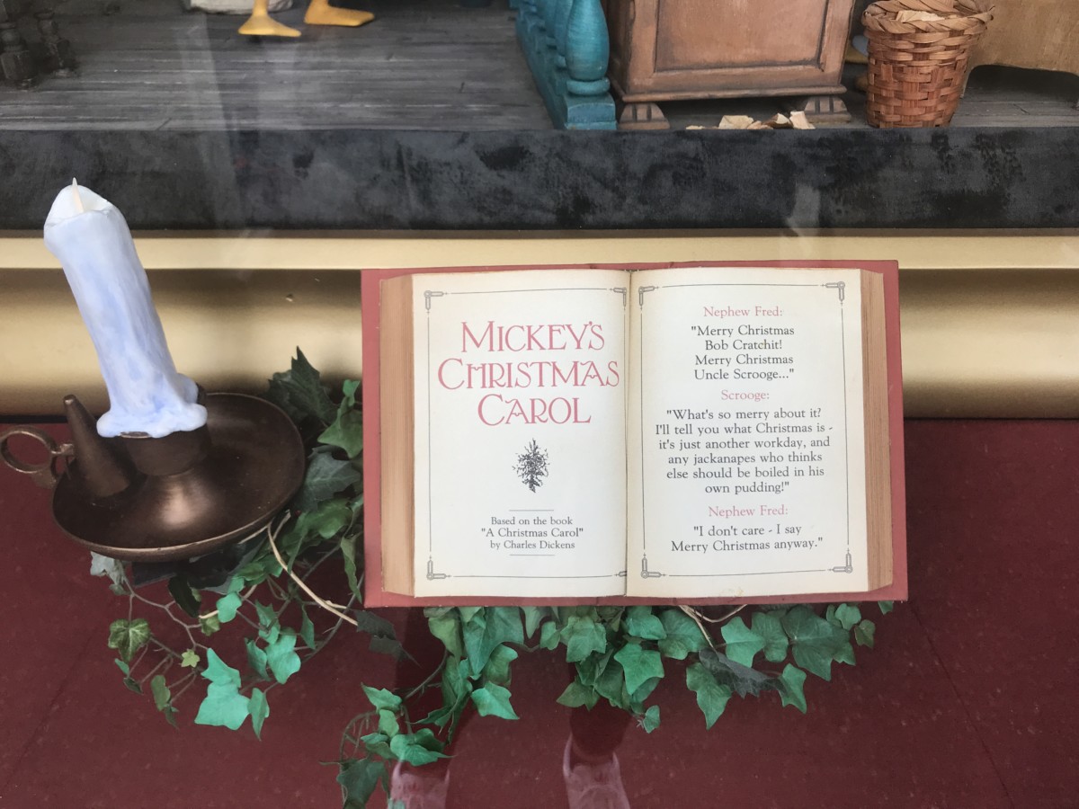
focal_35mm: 28
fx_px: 873
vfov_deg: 49.7
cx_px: 540
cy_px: 404
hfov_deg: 63.4
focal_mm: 3.99
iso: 20
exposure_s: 1/818
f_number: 1.8
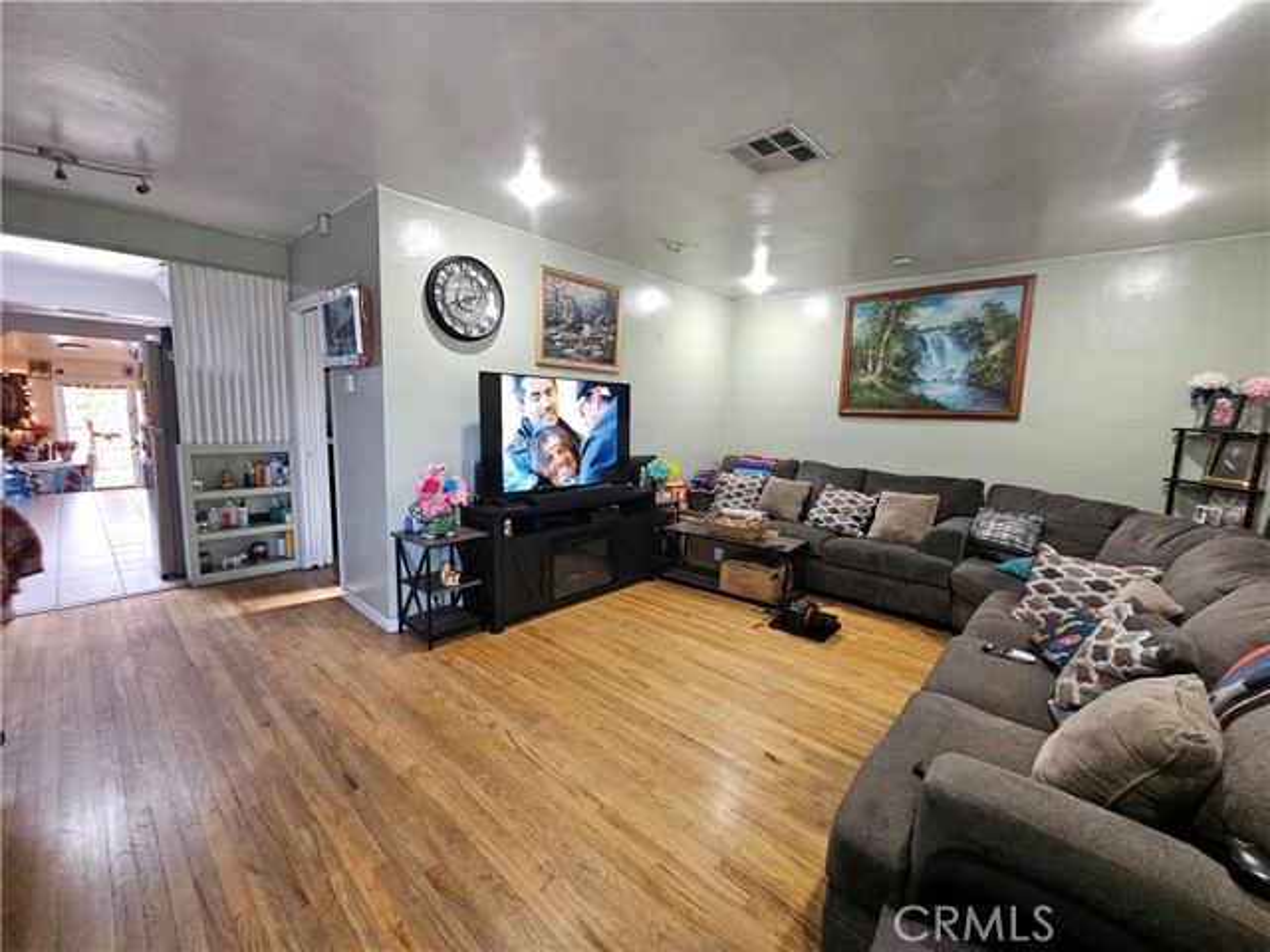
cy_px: 476
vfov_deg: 89.9
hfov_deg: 106.2
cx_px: 635
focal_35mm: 13
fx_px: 477
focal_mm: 2.2
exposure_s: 1/30
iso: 400
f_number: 2.2
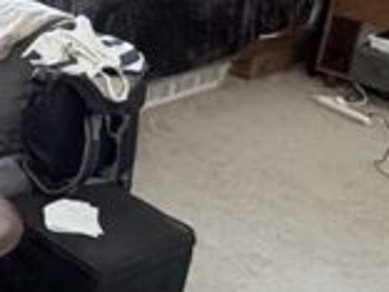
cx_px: -102
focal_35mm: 69
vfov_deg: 20.9
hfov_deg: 24.8
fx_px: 775
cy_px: 40
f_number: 2.2
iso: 250
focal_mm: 2.22
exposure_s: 1/100
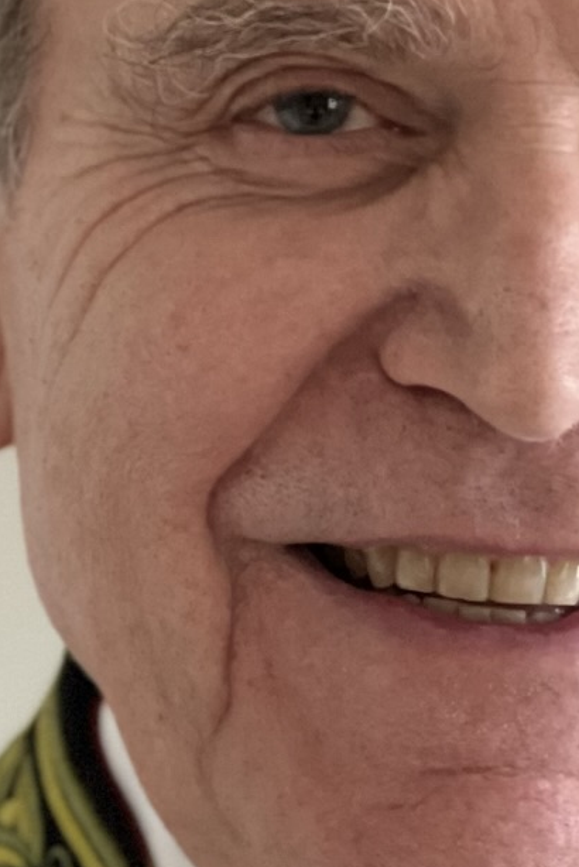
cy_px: 606
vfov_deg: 7.7
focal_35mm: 267
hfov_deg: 5.1
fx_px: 6434
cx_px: 469
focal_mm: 9
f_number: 2.8
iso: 640
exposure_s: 1/14
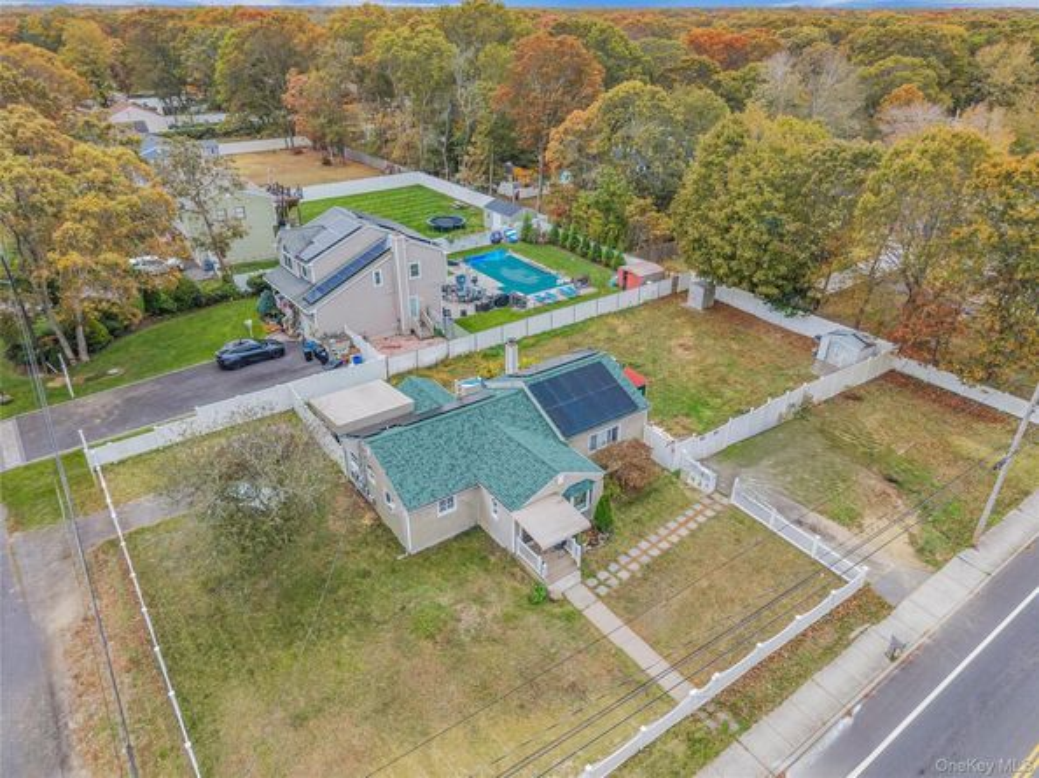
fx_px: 720
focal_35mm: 24
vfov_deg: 56.8
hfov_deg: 71.6
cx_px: 520
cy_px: 389
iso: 150
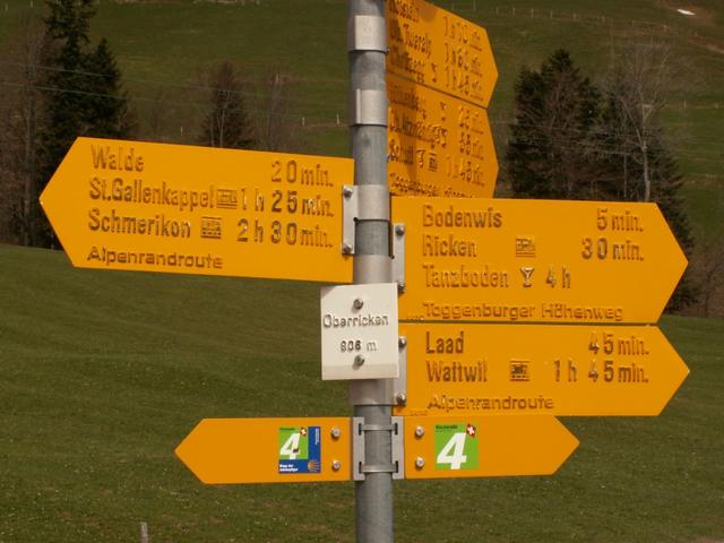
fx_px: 2112
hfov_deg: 19.4
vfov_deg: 14.6
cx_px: 362
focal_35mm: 101
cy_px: 272
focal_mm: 16.43
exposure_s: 1/320
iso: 50
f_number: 8
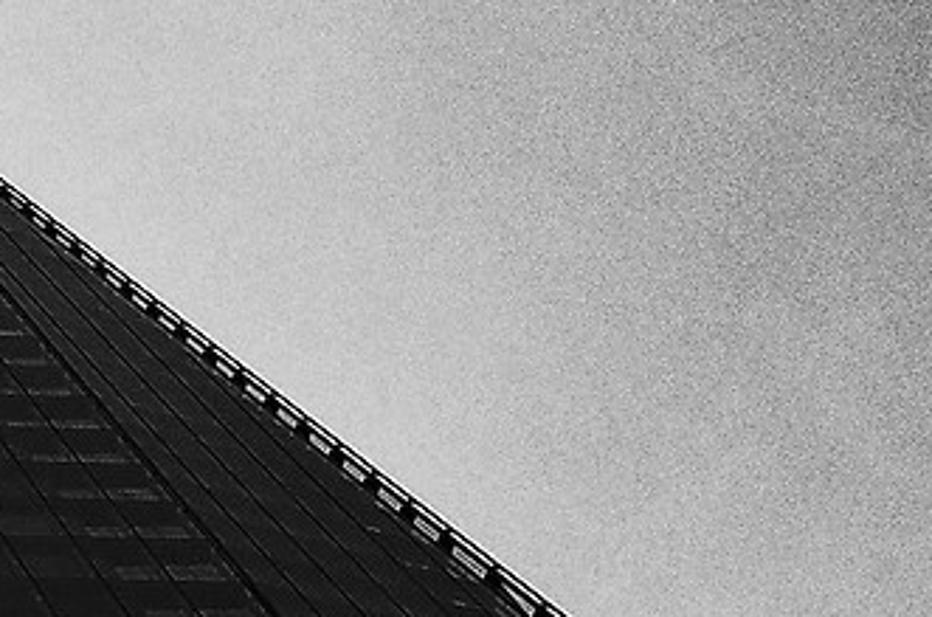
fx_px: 5243
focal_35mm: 203
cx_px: -177
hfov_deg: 10.0
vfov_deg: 6.5
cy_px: -787
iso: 250
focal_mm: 18.3
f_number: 5.6
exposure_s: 1/2000
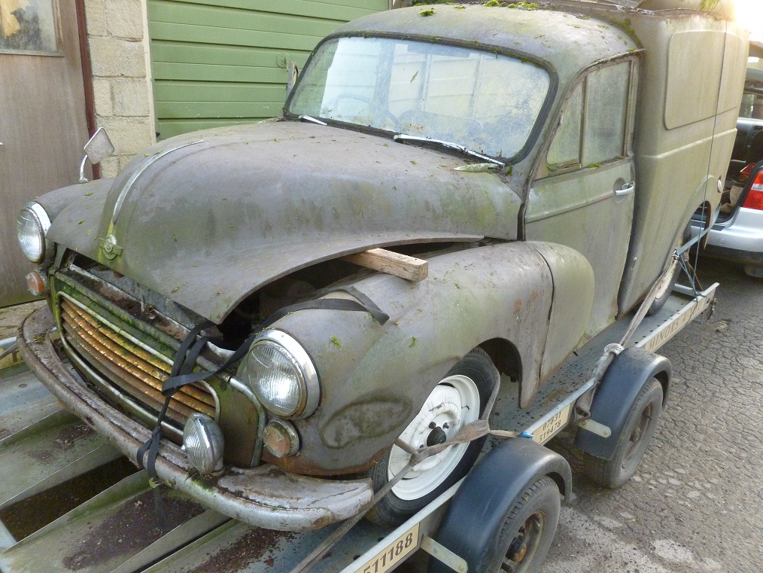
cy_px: 286
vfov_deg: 49.8
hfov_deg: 63.4
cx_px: 382
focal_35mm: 28
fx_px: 617
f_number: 3.3
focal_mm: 5
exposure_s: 1/60
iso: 320
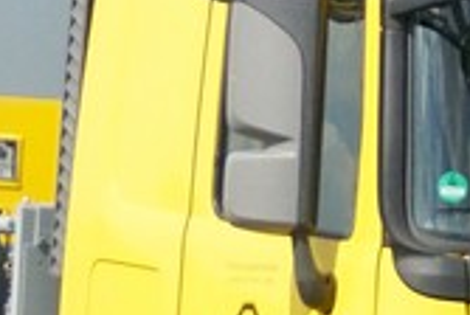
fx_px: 8436
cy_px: 333
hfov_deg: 3.2
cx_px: 214
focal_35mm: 645
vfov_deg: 2.1
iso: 500
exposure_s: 1/2000
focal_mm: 90
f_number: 5.6
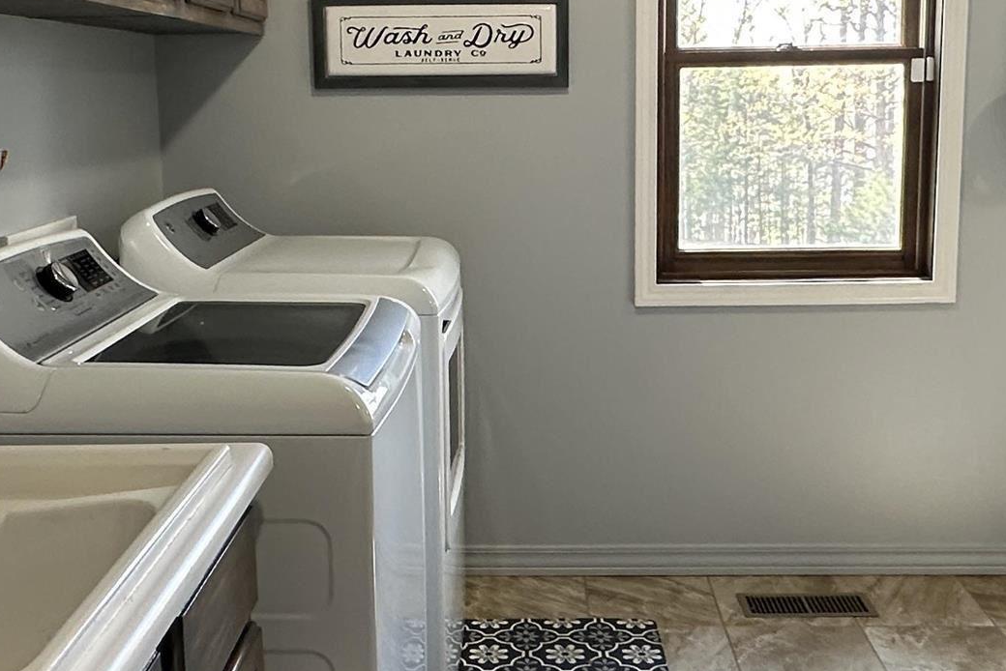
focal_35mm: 43
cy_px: 263
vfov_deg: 31.1
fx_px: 1202
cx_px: 484
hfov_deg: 45.4
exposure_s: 1/60
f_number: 2.2
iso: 160
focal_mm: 2.22
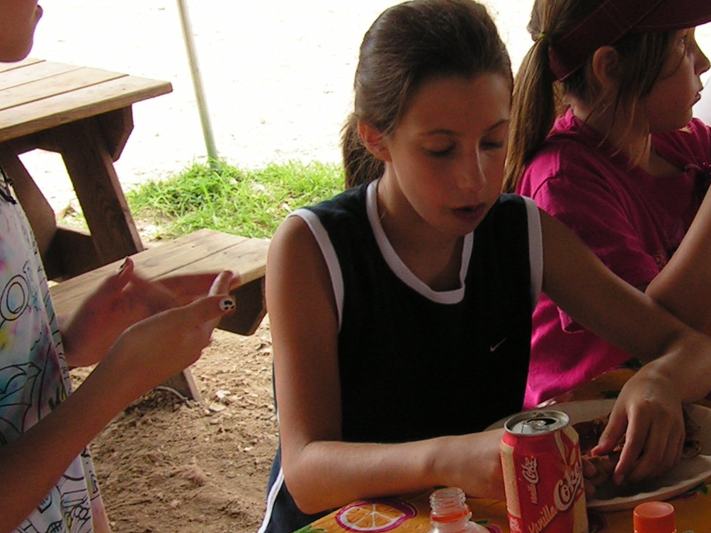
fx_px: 1766
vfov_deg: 17.2
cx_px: 563
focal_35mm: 86
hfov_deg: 22.5
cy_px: 299
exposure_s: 1/40
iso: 50
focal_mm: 6.3
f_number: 3.2
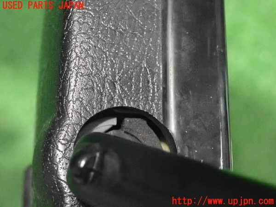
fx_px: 614
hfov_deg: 25.3
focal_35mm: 77
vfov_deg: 19.1
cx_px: 138
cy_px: 104
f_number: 4.1
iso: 6400
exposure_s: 1/50
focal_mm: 13.65
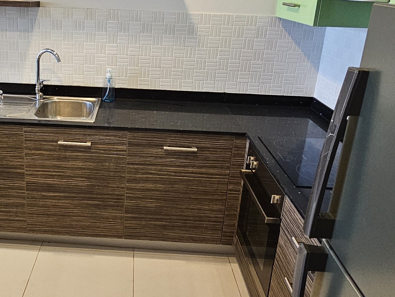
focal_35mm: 34
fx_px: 388
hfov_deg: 52.5
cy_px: 106
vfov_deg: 41.4
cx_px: 119
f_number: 2.2
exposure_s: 1/50
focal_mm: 2.2
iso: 320
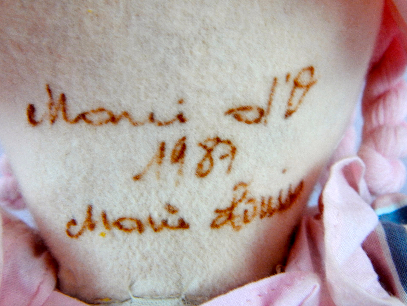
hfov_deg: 49.0
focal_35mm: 38
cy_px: 153
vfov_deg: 37.7
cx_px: 204
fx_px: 447
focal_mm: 6.8
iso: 200
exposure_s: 1/30
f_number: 3.4
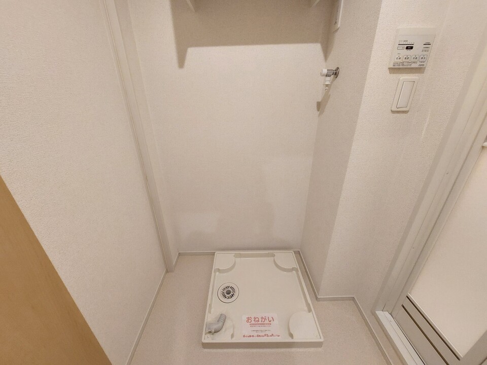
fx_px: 183
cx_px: 244
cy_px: 182
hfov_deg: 106.2
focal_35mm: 13
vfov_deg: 89.9
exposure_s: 1/24
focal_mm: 1.74
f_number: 2.2
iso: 400
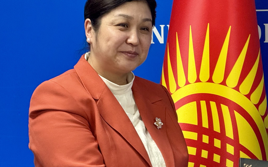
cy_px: 108
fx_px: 1841
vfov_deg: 5.2
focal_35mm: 252
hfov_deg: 8.3
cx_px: 247
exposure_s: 1/50
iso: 200
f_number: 2.8
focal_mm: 15.66
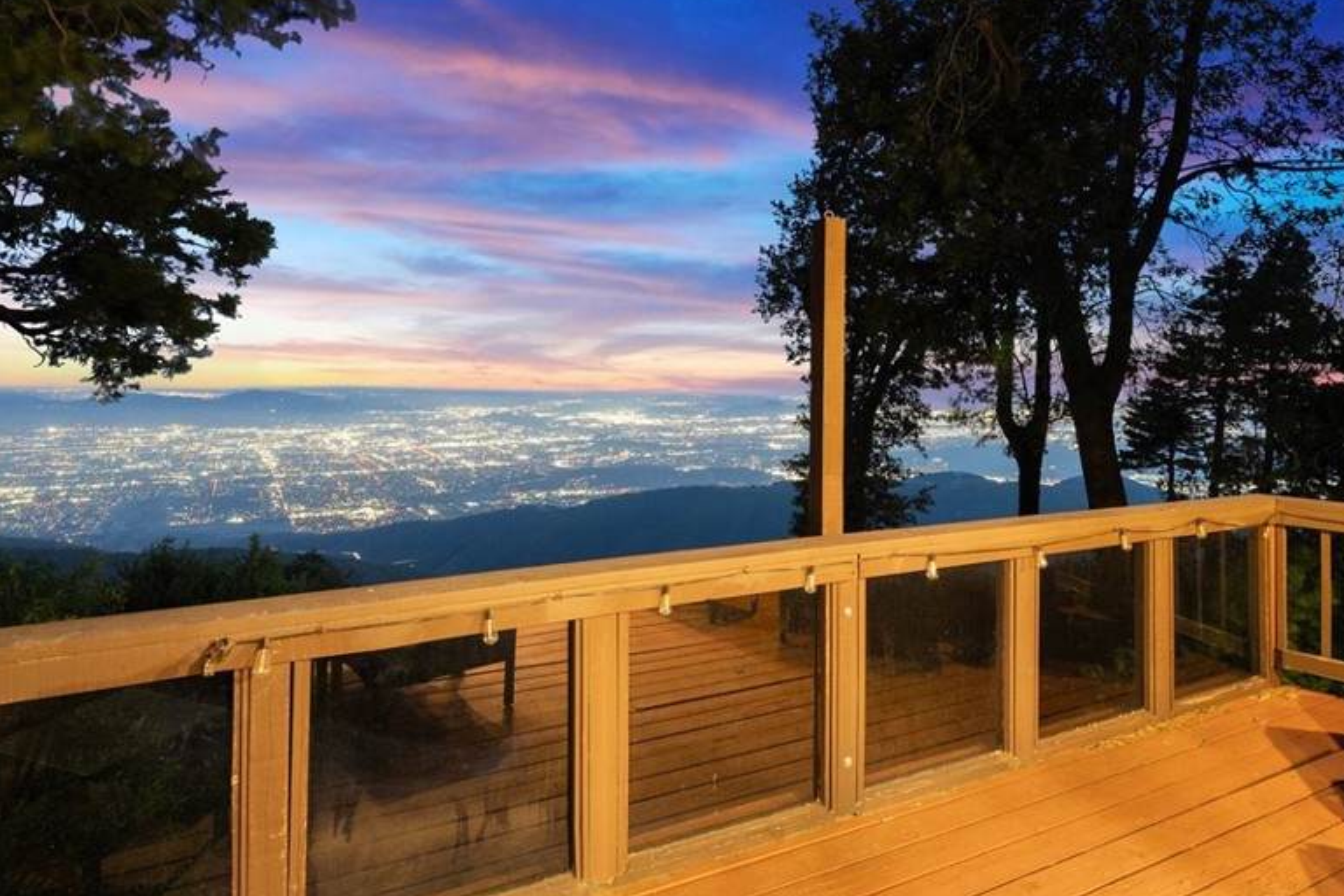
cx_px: 712
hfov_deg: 83.9
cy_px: 376
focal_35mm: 20
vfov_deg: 61.6
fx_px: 747
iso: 640
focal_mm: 15
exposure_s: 3.2
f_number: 8
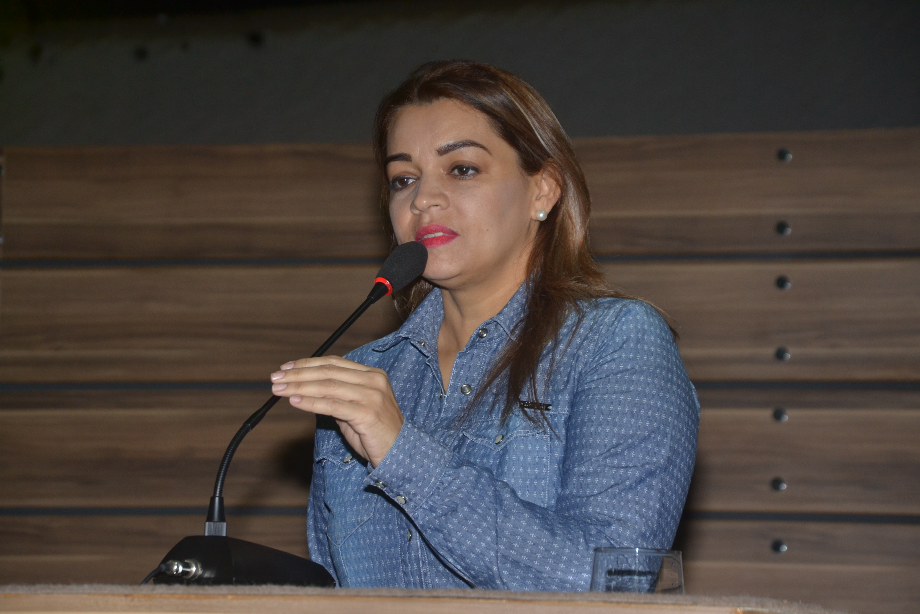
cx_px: 460
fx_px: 4025
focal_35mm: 158
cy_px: 307
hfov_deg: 13.0
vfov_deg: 8.7
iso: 400
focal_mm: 105
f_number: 6.3
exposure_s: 1/125
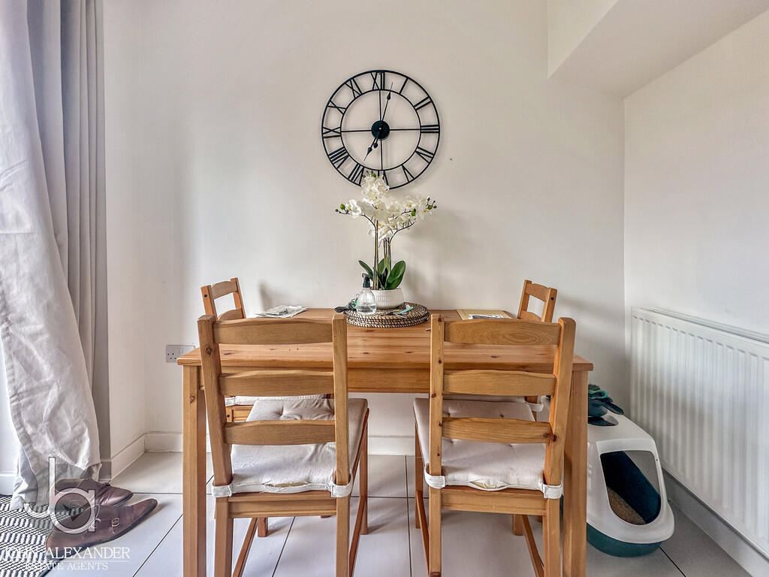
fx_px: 311
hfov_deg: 102.1
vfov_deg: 85.7
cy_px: 288
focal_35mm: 14
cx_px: 384
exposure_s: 1/100
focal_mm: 2.22
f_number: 2.2
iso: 125
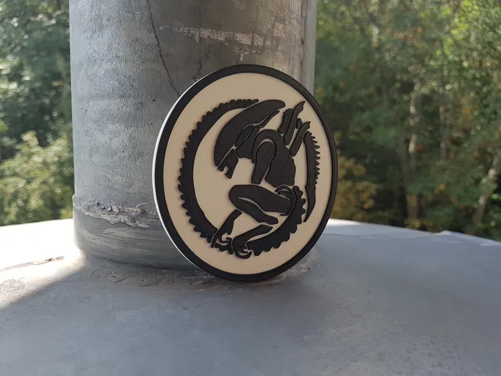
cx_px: 250
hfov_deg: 67.3
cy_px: 188
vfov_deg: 53.1
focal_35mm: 26
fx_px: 376
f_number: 1.7
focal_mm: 4.2
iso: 50
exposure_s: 1/676
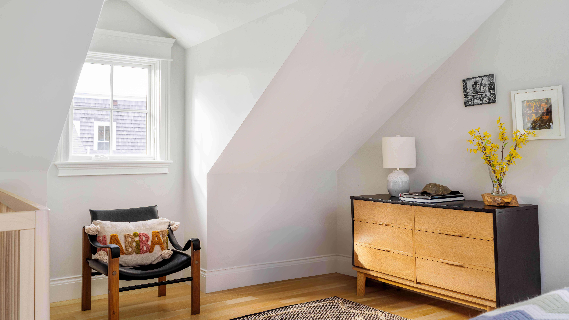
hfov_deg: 59.5
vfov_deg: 35.6
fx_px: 498
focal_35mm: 33
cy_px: 172
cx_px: 285
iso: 250
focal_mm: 31
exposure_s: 1/10
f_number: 6.3
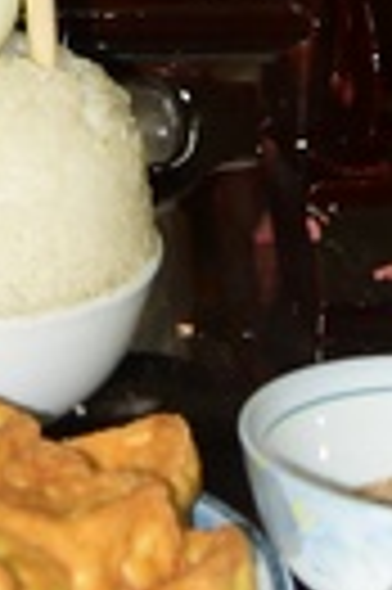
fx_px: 4470
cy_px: -437
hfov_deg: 5.0
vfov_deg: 7.4
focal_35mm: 273
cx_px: -207
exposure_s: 1/80
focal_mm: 55
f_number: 4
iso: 1000
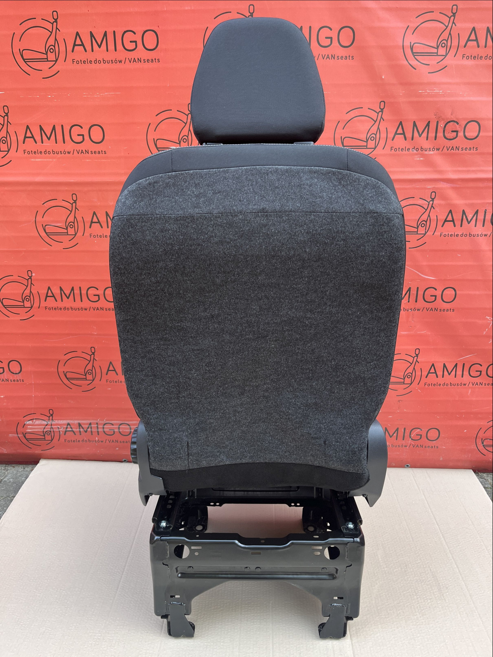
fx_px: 494
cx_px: 246
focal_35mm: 26
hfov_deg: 53.1
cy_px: 328
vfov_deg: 67.3
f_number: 1.6
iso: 80
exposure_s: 1/121
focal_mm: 5.1
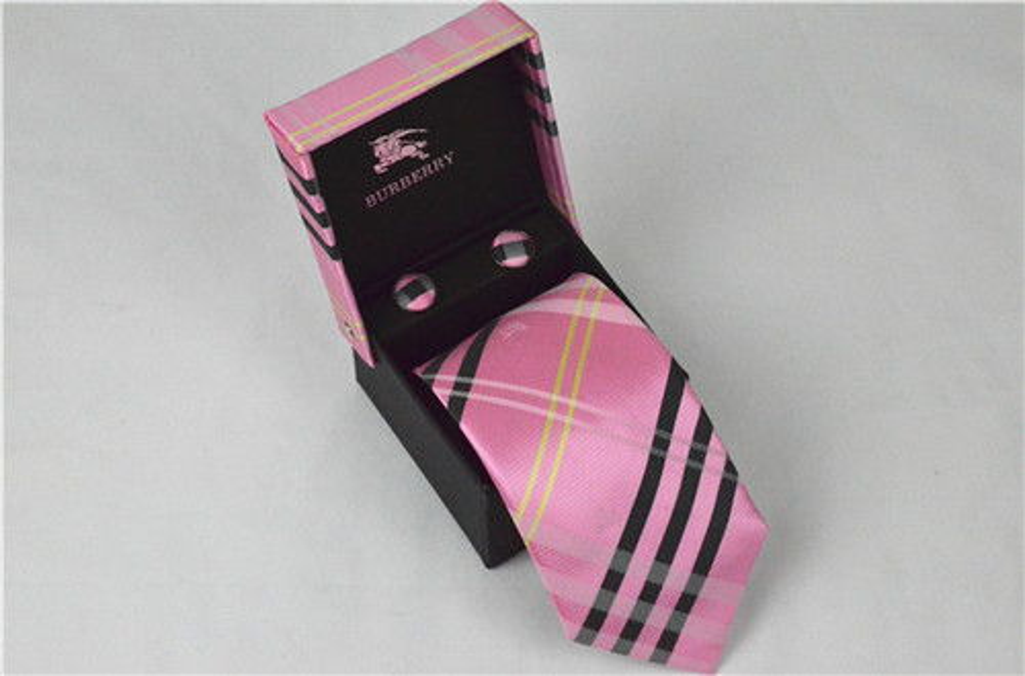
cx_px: 512
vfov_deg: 18.1
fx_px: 2129
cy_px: 338
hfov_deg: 27.1
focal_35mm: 75
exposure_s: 1/800
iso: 6400
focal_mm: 50
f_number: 14
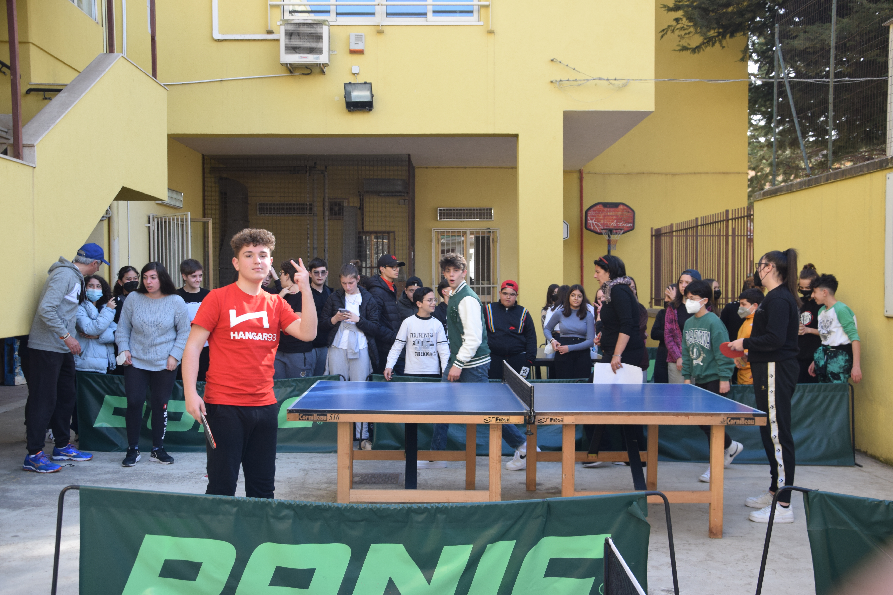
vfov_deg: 35.5
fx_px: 930
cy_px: 298
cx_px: 446
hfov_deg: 51.3
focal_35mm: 38
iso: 400
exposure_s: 1/160
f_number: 6.3
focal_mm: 25
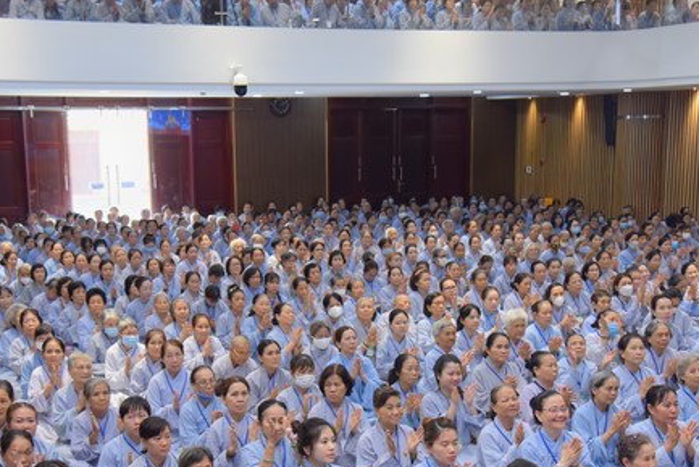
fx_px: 1165
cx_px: 328
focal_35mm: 60
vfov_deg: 22.4
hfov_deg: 33.4
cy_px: 347
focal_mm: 40
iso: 1250
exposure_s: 1/125
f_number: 5
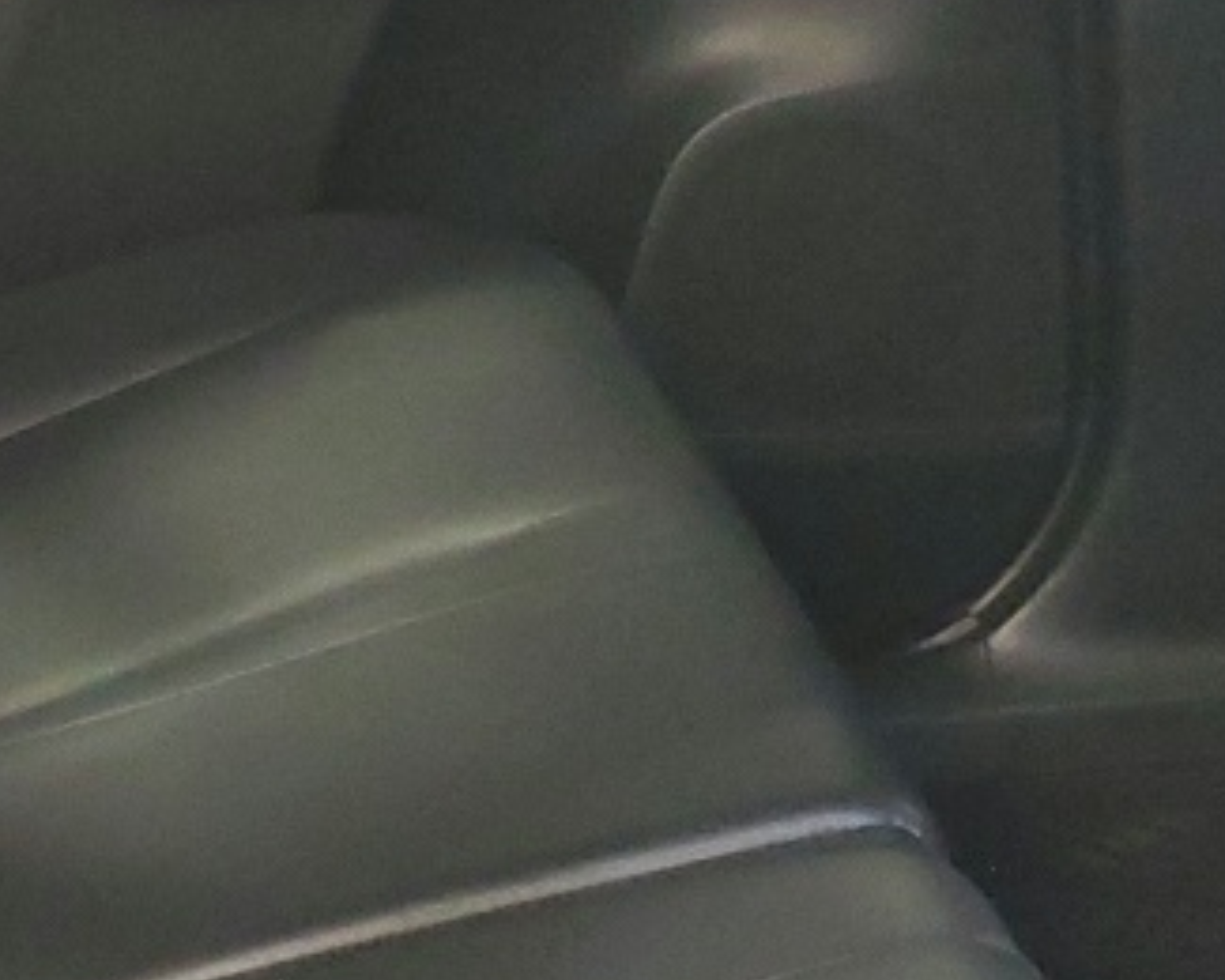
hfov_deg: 15.2
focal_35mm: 125
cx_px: 30
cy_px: 516
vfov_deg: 12.3
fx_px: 4532
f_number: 1.5
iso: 285
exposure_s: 1/17
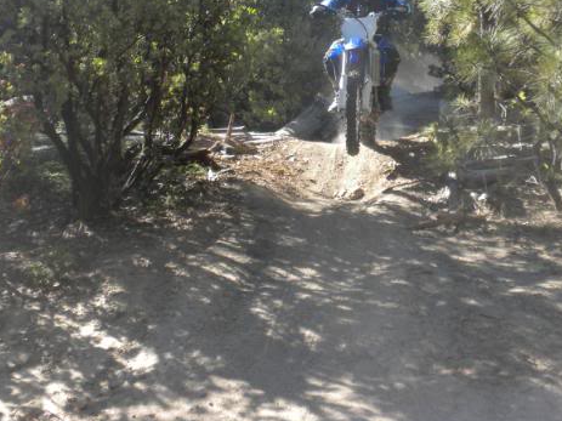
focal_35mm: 64
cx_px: 341
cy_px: 78
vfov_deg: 22.6
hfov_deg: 30.2
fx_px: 1039
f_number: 3.5
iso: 122
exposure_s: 1/427
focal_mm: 6.6
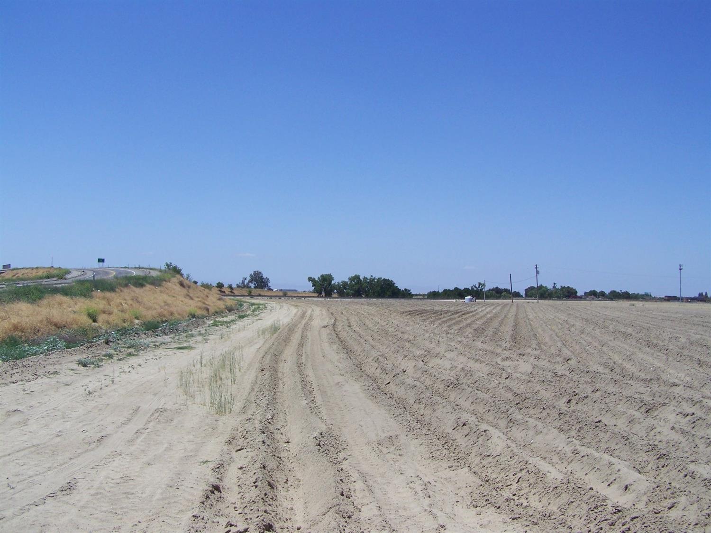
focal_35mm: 38
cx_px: 356
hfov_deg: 49.0
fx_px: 781
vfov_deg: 37.7
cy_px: 266
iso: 64
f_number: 4
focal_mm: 6.3
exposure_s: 1/800
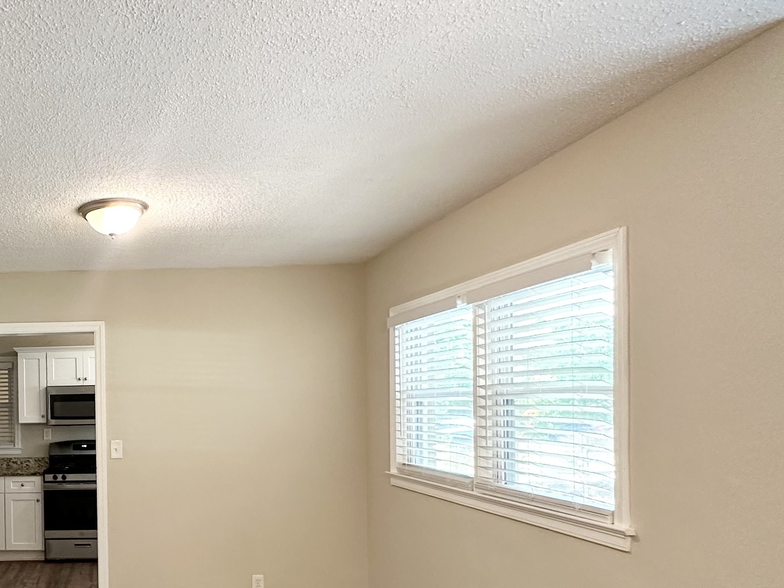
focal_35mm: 29
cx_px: 82
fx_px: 657
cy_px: 414
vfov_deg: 47.1
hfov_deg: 54.0
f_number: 2.2
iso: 250
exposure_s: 1/60
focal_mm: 2.22
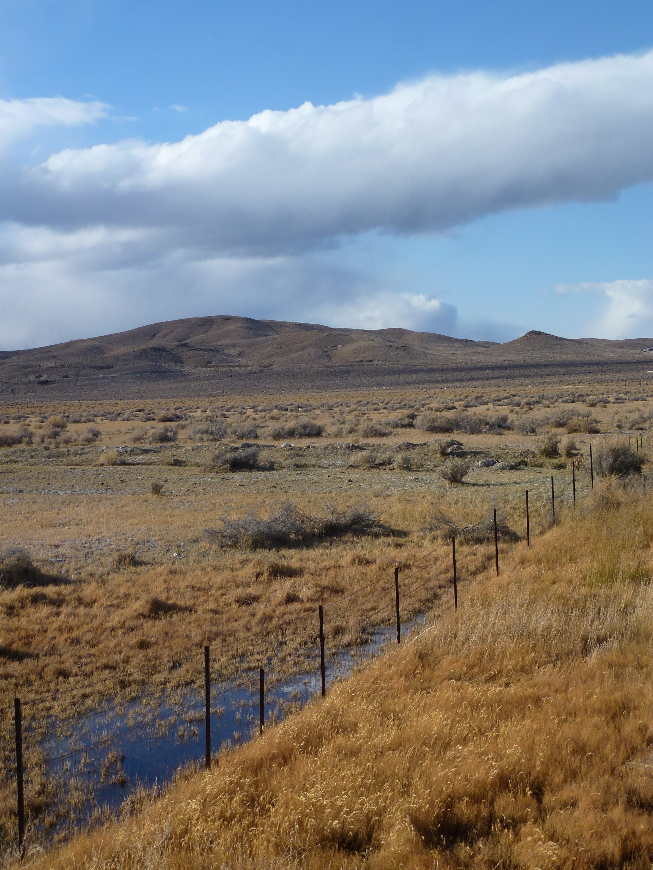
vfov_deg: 37.5
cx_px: 326
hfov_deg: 28.6
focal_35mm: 51
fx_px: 1283
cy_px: 435
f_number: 4.1
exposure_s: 1/800
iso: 100
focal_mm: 8.7
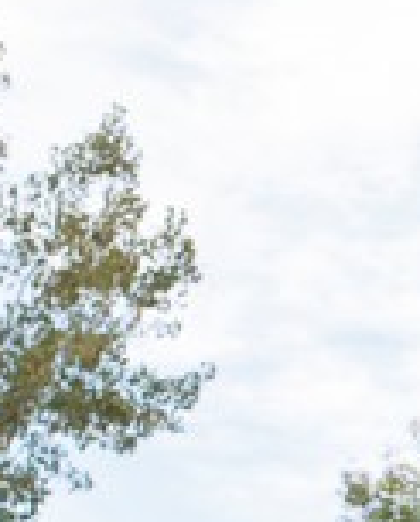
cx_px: 915
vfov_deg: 9.7
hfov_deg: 7.6
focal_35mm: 193
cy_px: 814
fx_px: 2990
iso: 400
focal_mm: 35
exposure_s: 1/250
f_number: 6.3
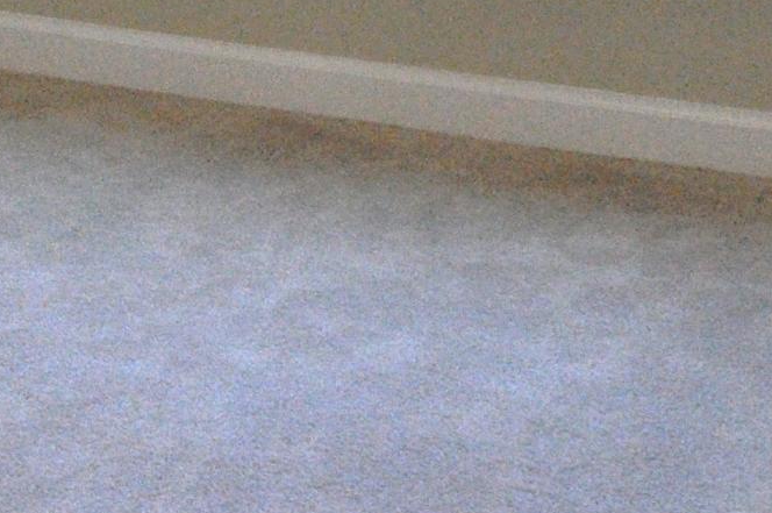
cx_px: -292
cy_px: -637
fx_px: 2613
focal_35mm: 122
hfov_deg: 15.8
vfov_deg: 10.0
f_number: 6.3
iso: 1600
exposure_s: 1/160
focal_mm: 18
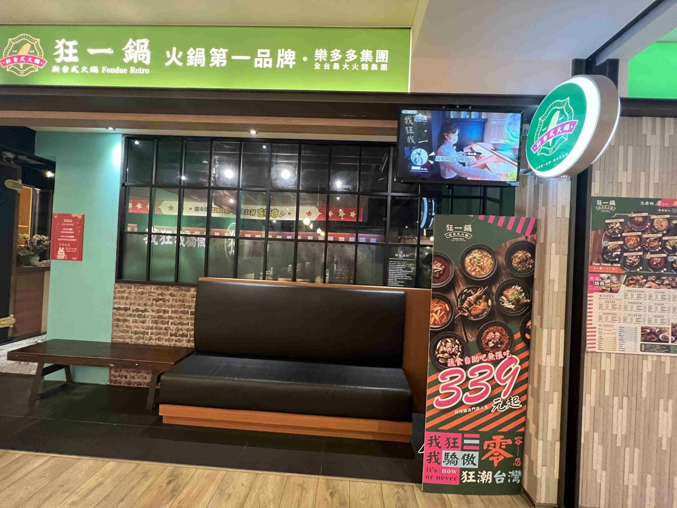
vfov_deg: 89.9
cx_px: 338
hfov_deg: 106.2
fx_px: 254
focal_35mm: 13
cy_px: 254
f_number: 1.8
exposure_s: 1/40
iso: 800
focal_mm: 1.57
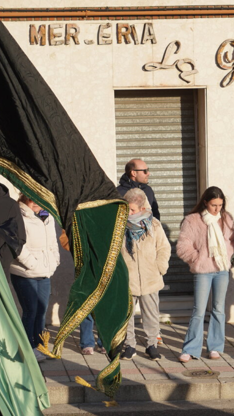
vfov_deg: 16.4
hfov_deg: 9.2
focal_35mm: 131
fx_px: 1442
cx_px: 207
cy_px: 207
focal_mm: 55
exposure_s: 1/640
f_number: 5.6
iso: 100
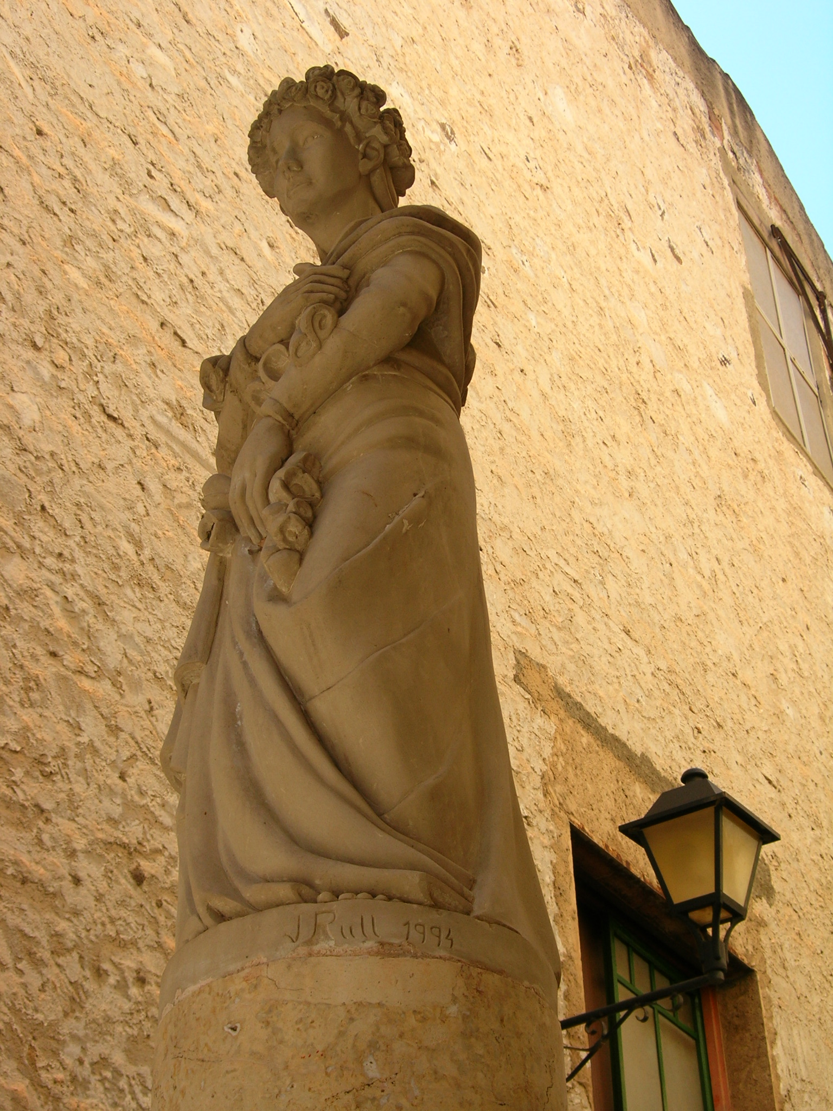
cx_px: 416
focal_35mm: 61
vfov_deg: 31.7
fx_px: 1957
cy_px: 556
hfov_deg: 24.0
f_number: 5.9
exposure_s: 1/113
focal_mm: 12.7
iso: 64
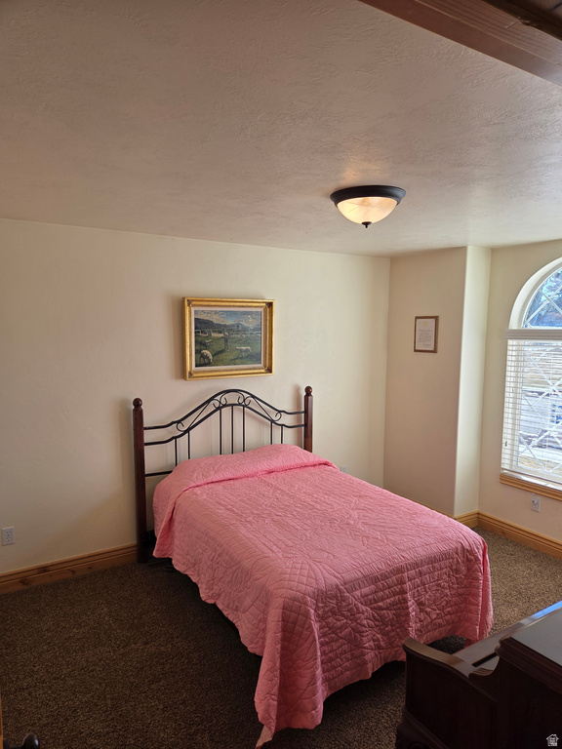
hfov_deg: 58.9
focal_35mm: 23
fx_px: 498
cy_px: 374
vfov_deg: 73.9
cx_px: 281
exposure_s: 1/671
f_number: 1.8
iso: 80
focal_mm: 5.4
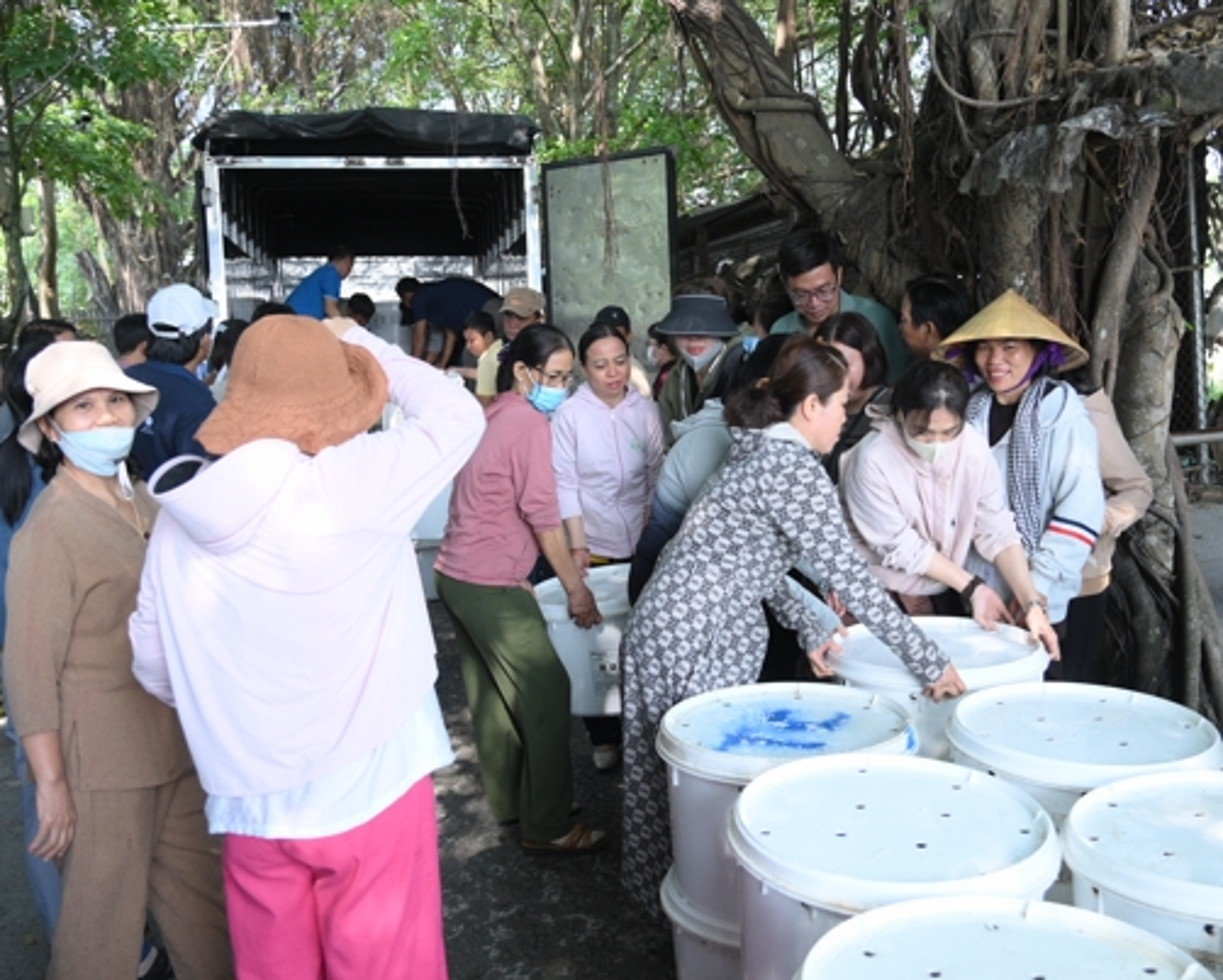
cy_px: 495
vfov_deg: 43.4
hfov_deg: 52.7
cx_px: 689
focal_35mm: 34
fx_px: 1231
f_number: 4
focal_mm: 28
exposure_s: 1/1000
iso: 2000
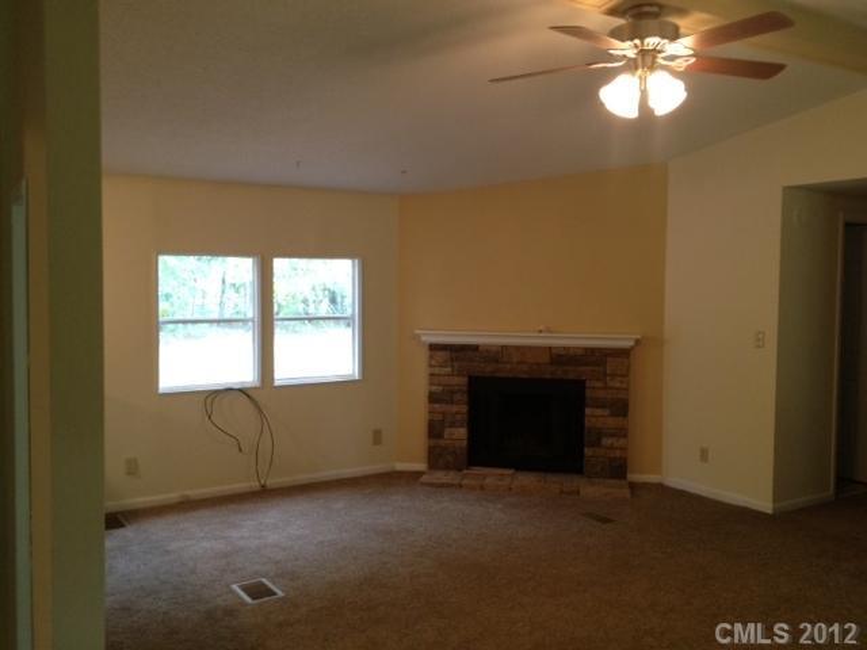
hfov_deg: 52.6
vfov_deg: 40.7
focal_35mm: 35
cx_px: 434
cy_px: 325
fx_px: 877
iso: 125
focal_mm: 4.28
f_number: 2.4
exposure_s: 1/20
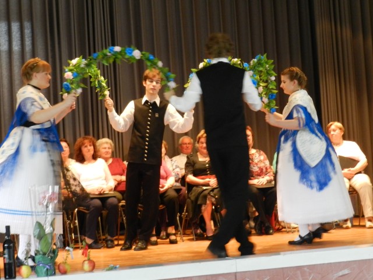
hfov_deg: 25.7
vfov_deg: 19.4
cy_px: 140
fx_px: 819
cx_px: 186
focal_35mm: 76
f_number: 4.8
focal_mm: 13.5
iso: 800
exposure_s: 1/25
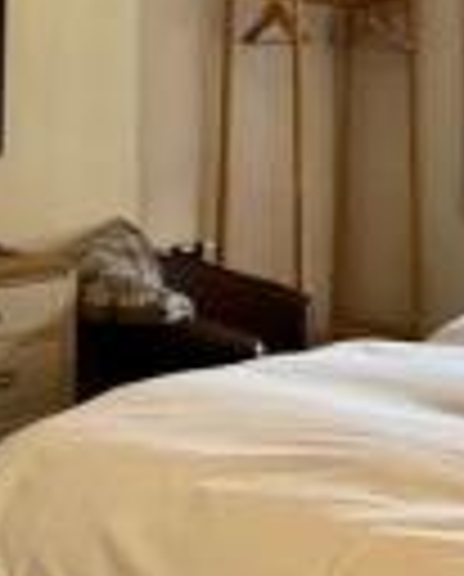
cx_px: 349
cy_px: 101
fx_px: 1061
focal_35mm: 62
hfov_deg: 24.4
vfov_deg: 29.6
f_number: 2.2
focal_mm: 2.22
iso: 250
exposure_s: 1/99
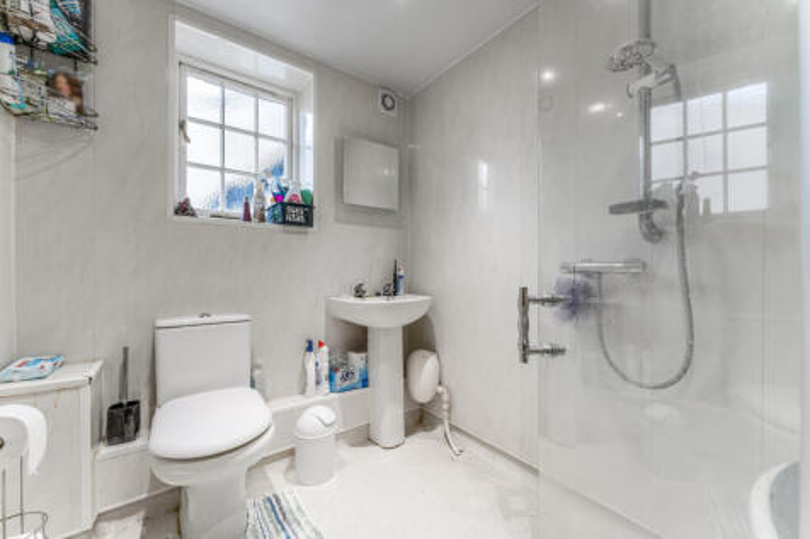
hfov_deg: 104.3
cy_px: 270
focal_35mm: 14
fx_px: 315
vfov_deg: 81.2
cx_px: 405
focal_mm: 14
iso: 200
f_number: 8
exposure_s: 1/6
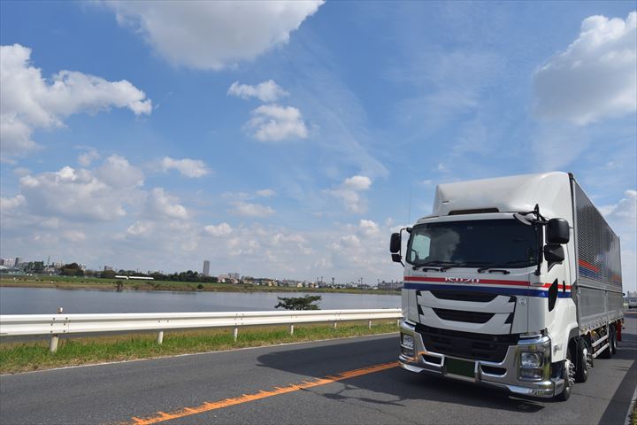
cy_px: 212
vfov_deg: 53.1
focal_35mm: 24
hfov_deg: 73.7
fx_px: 425
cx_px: 318
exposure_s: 1/500
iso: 200
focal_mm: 24
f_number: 14
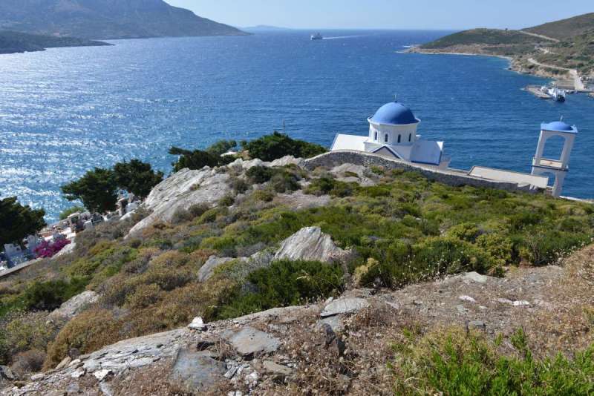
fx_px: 396
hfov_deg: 73.7
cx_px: 297
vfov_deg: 53.2
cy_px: 198
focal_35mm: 24
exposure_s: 1/160
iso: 200
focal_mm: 24
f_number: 9
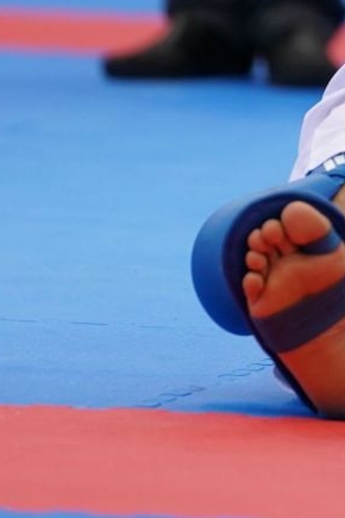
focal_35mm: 819
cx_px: 579
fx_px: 11772
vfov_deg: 2.5
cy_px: -166
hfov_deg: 1.7
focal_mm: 198
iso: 1250
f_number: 2.8
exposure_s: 1/1000
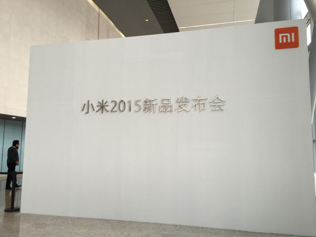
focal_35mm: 29
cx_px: 158
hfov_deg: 61.7
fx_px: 265
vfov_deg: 48.2
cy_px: 118
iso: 25
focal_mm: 4.15
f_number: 2.2
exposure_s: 1/50
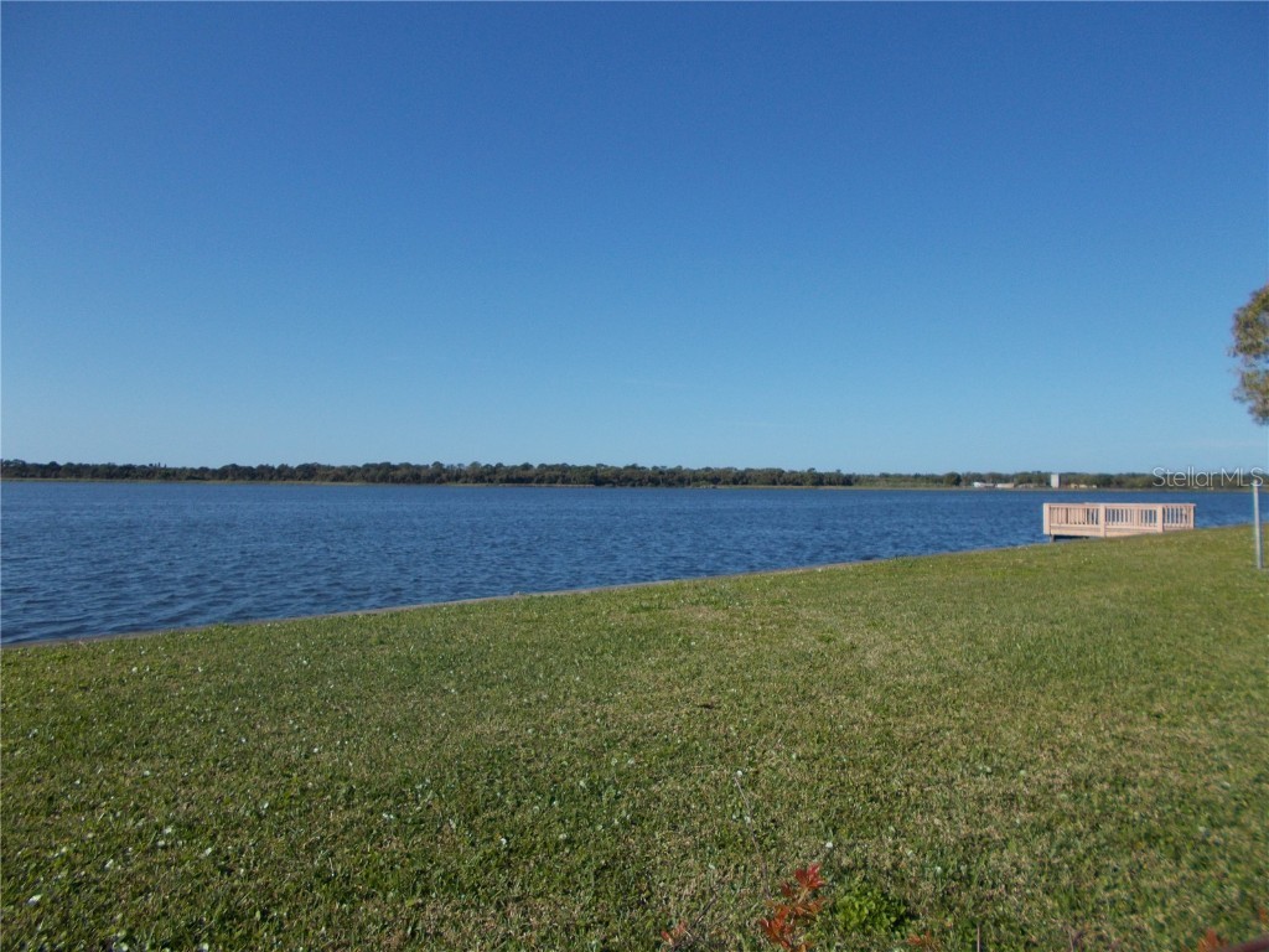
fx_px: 953
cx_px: 634
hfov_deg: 67.3
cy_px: 476
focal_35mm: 26
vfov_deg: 53.1
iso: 80
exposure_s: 1/200
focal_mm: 4.6
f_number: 8
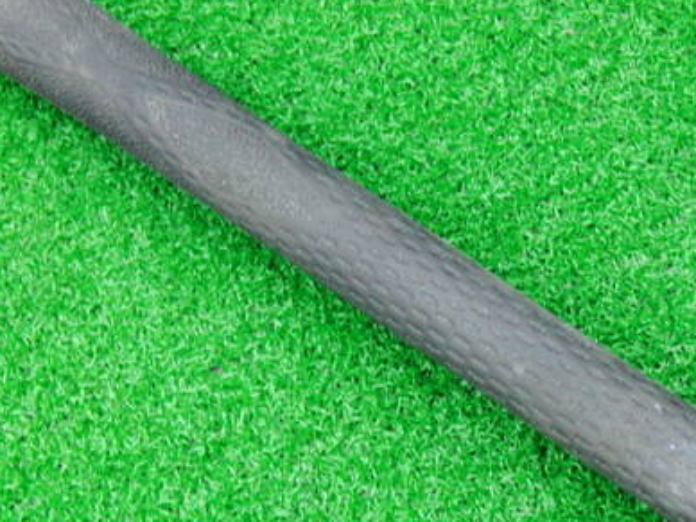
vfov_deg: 23.9
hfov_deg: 31.3
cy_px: 350
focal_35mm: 61
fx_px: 1226
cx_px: 495
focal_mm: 6.42
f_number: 3.6
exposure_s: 1/15
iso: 400
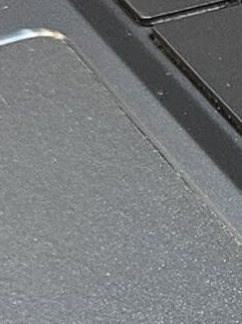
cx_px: 935
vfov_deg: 10.7
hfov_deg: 6.6
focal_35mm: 183
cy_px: 359
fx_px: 1708
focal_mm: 5.4
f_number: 1.8
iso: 250
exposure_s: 1/100
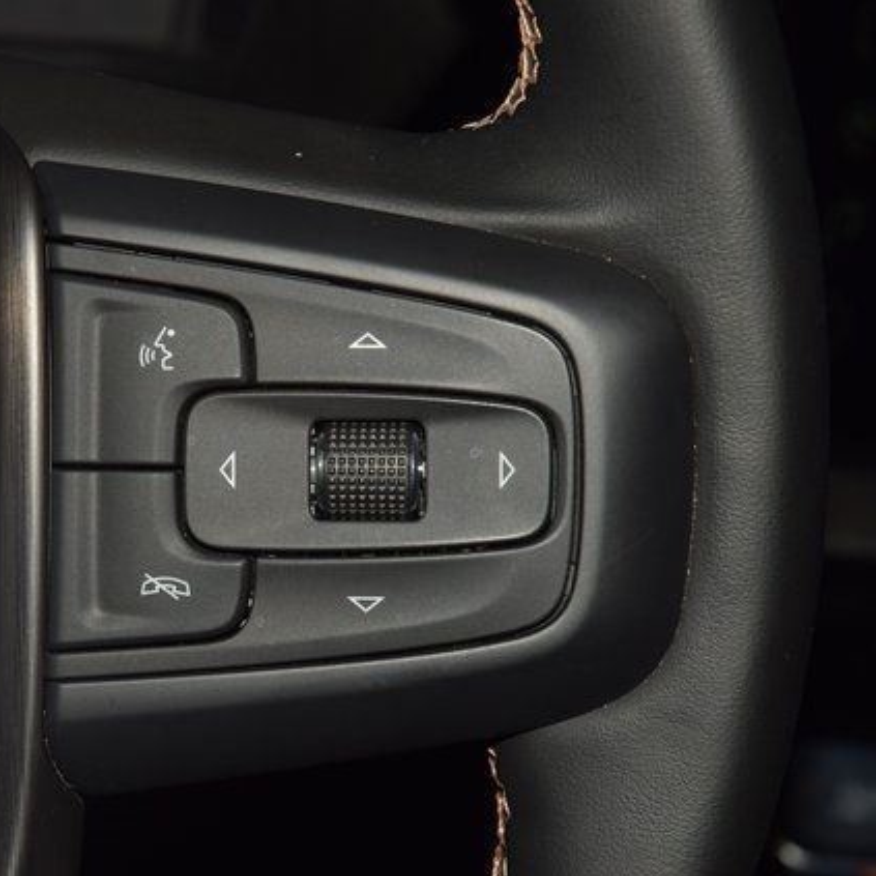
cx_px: 269
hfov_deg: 12.9
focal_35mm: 135
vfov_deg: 12.9
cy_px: 440
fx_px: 3865
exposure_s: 1/125
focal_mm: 70
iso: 100
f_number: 8
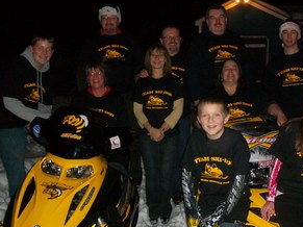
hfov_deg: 43.7
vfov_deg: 33.6
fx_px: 376
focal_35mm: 43
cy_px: 106
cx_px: 179
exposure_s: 1/60
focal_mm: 5.7
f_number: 2.8
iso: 160
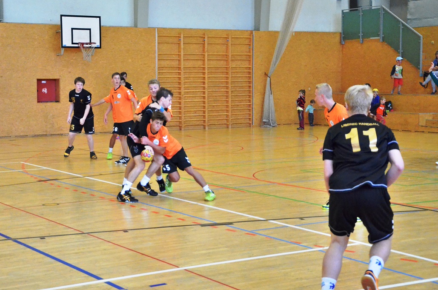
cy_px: 126
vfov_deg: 19.4
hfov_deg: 28.9
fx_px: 850
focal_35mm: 70
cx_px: 187
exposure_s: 1/640
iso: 6400
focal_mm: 40
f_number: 4.5
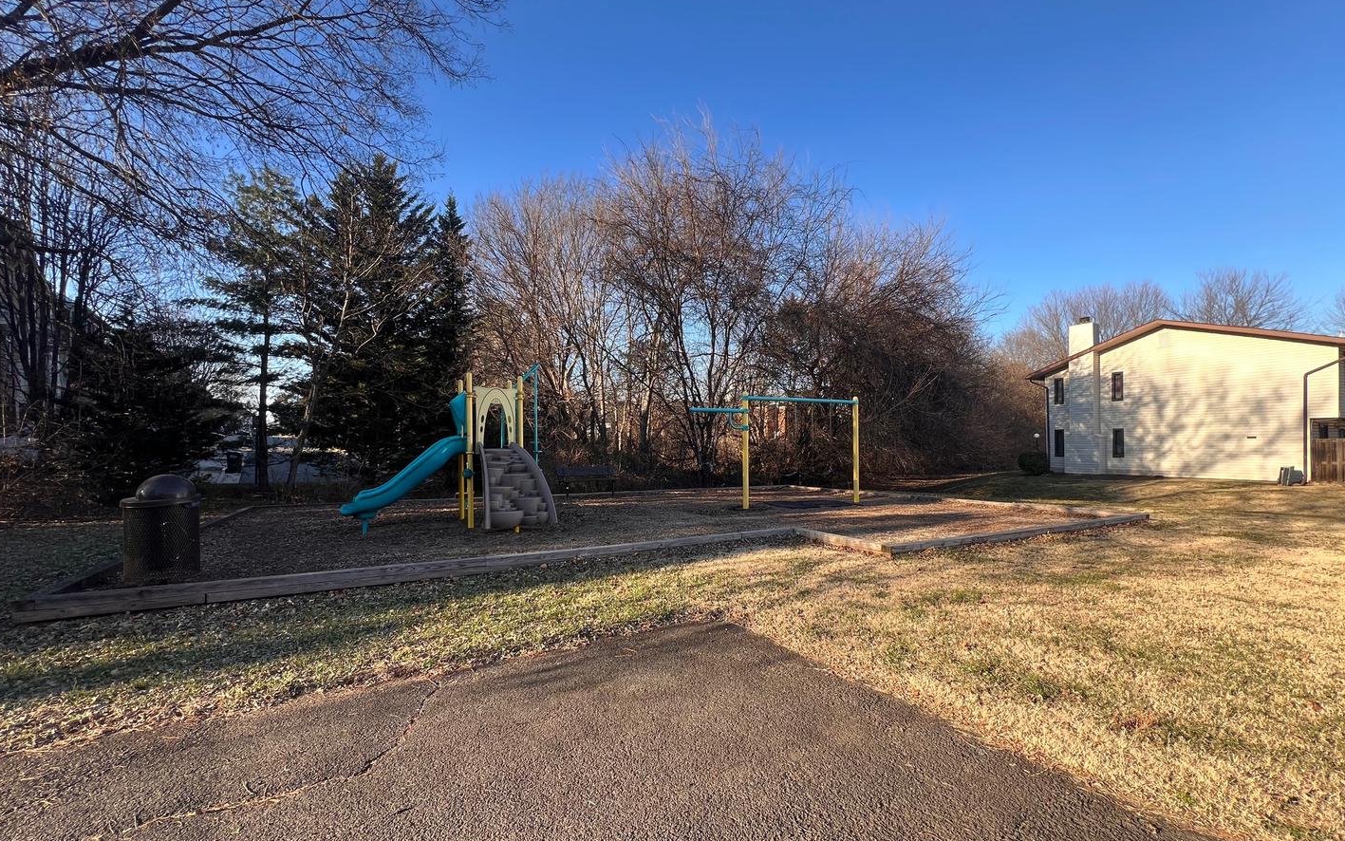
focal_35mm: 14
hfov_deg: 105.3
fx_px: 513
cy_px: 444
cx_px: 677
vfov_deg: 78.6
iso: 32
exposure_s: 1/238
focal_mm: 1.57
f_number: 1.8
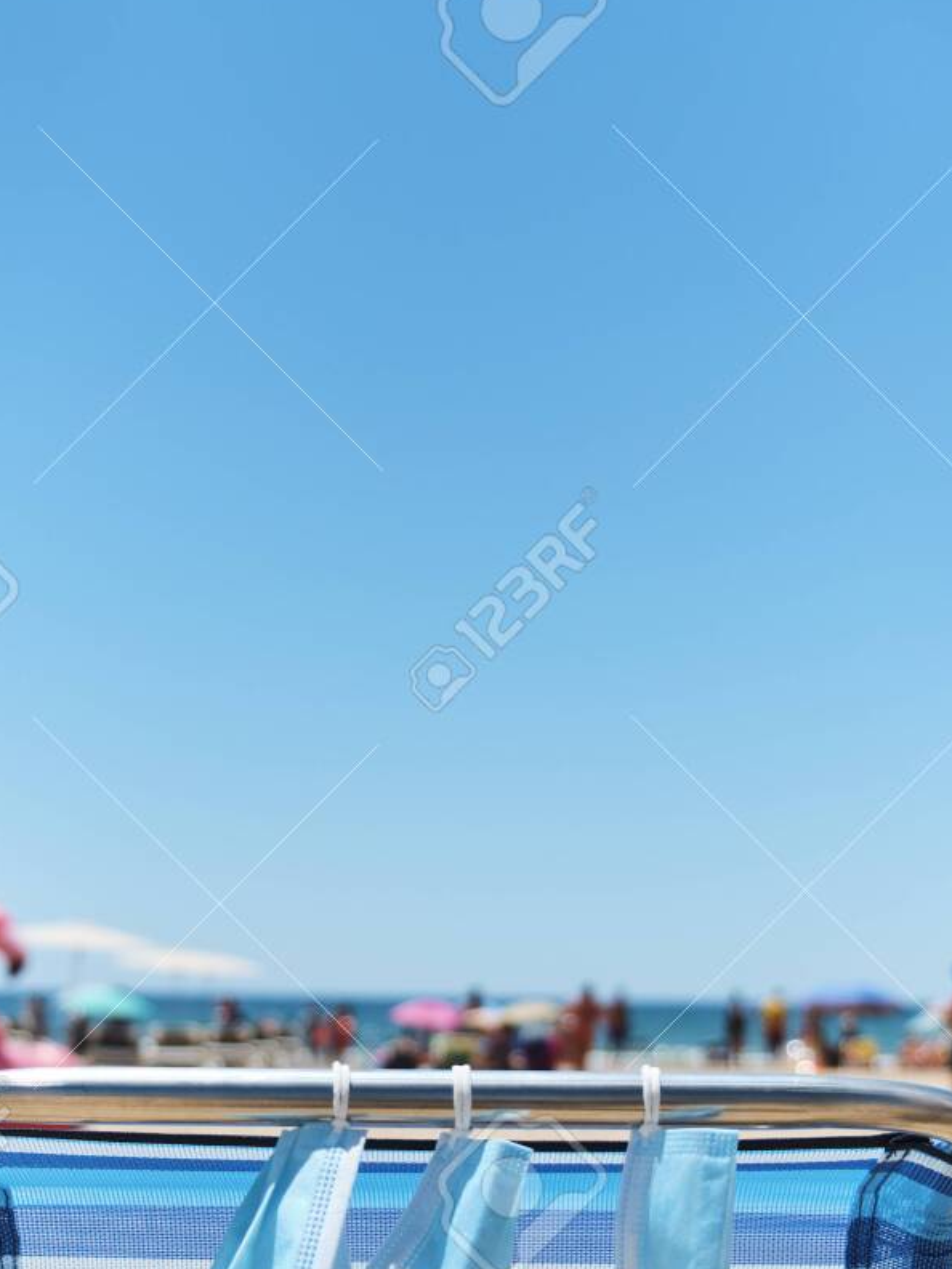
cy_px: 891
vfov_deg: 27.2
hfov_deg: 20.7
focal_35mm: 71
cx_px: 455
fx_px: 2603
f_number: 3.6
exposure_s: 1/4000
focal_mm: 30.2
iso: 200
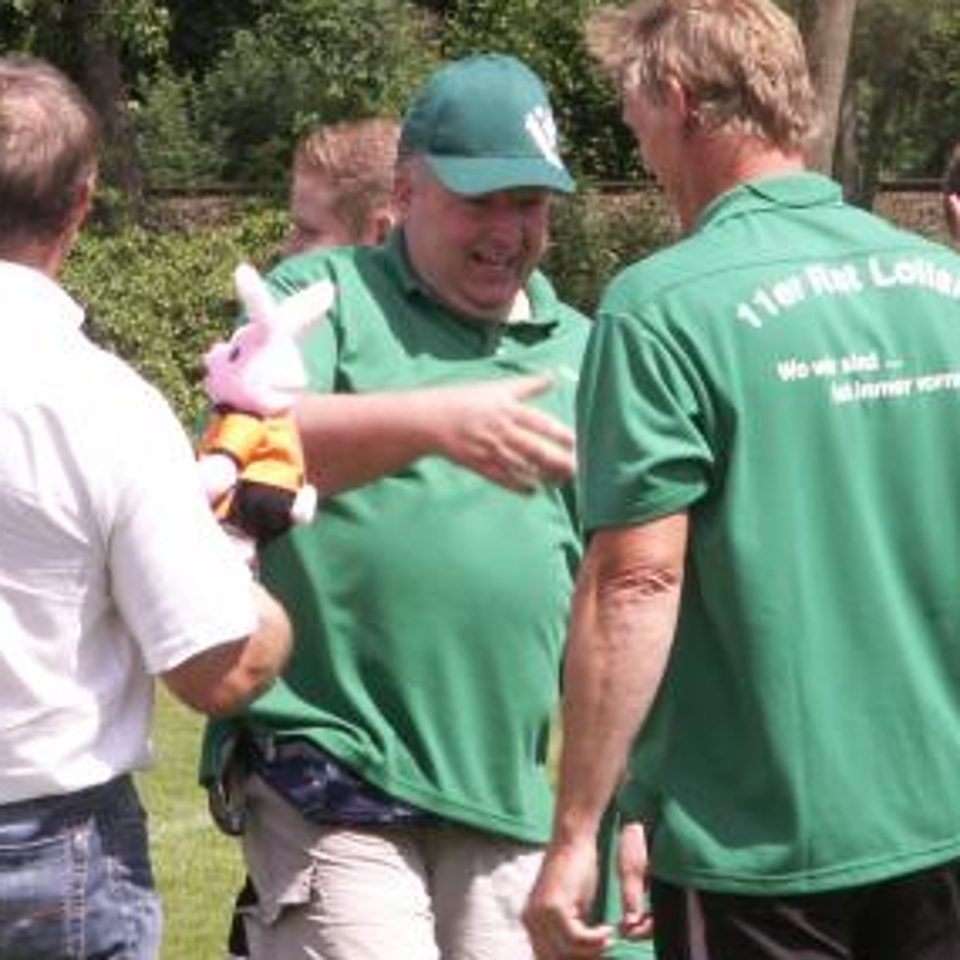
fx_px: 9476
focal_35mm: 302
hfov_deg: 5.8
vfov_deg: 5.8
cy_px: 246
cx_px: 411
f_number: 7.1
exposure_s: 1/125
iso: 50
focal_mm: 24.82
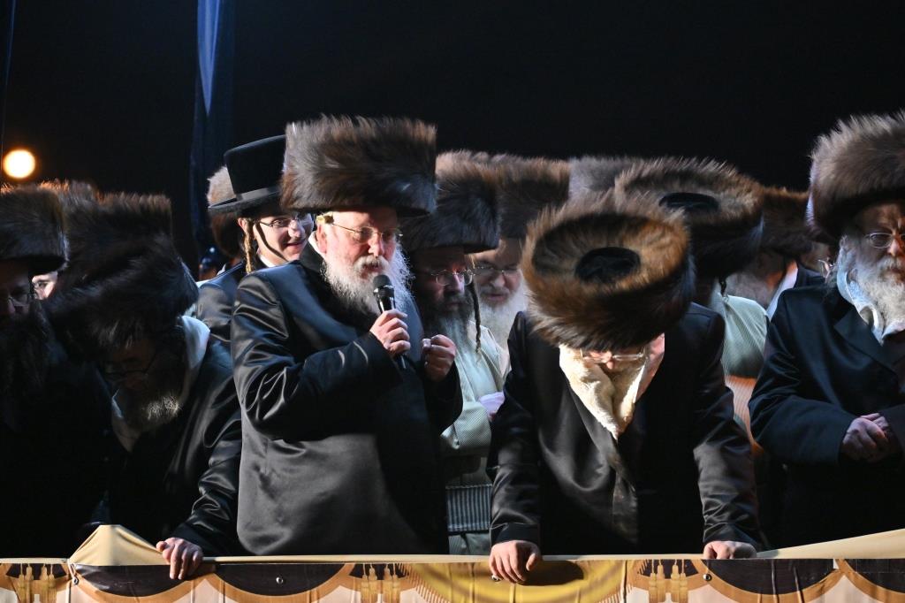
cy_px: 302
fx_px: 7539
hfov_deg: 6.9
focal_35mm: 300
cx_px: 452
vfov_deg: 4.6
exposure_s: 1/160
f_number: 2.8
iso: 1250
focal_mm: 200
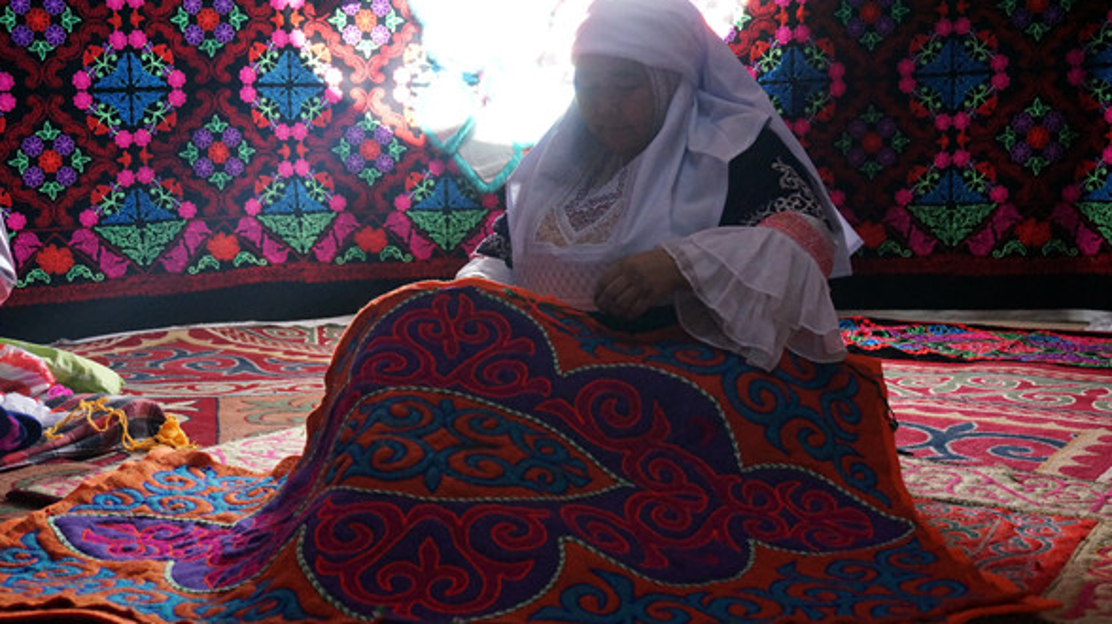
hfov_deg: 44.1
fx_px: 1371
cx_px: 554
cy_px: 321
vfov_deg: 25.6
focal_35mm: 47
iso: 3200
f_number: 4.5
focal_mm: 29
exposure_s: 1/100
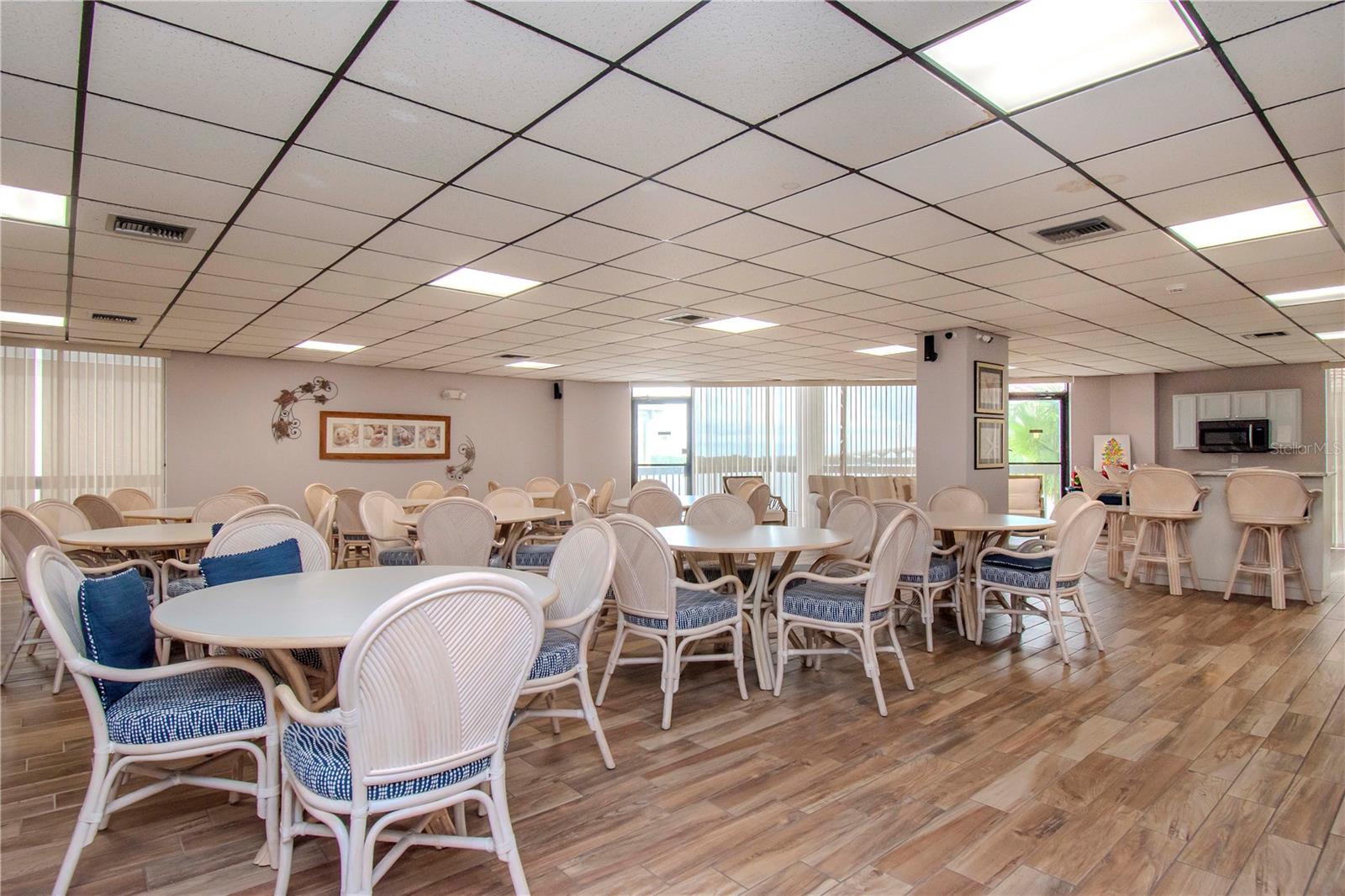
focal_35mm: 18
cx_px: 672
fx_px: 672
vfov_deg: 67.4
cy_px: 448
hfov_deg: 90.0
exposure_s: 1/80
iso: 500
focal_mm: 12
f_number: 8
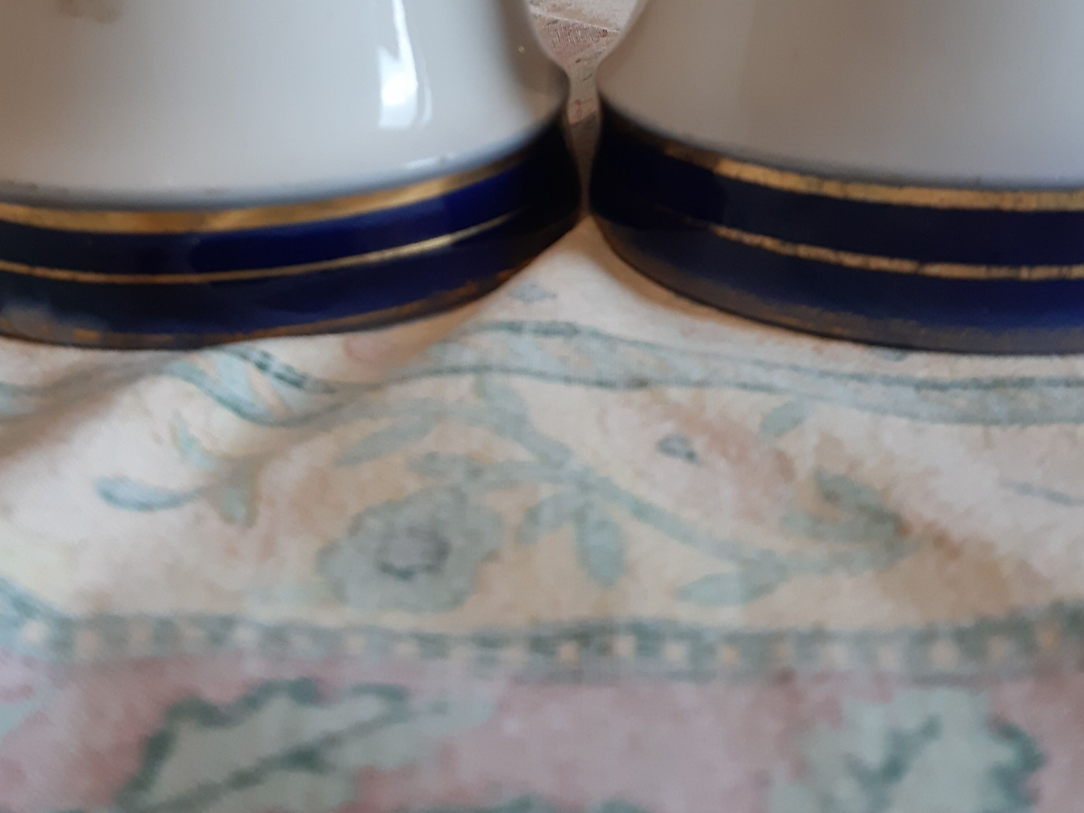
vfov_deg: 27.4
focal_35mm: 51
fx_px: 1597
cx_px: 540
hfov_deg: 37.5
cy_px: 68
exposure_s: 1/50
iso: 160
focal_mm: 3.93
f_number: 1.7
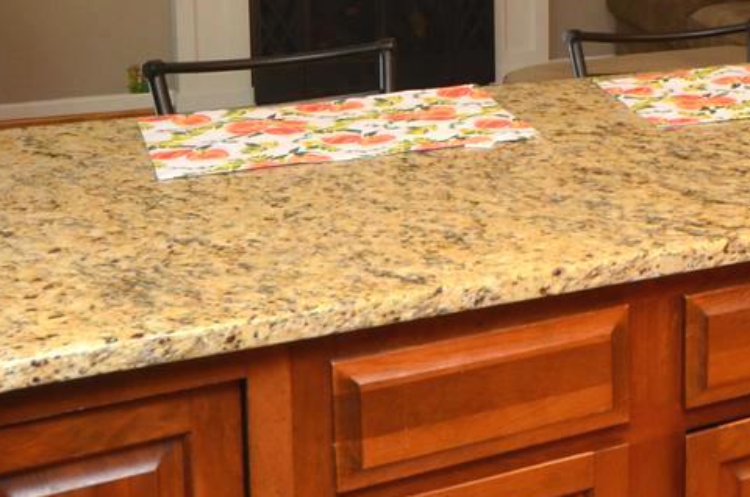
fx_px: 1331
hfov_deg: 27.5
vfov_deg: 20.3
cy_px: -28
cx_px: 911
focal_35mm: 64
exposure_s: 1/60
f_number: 4
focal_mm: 10
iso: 360
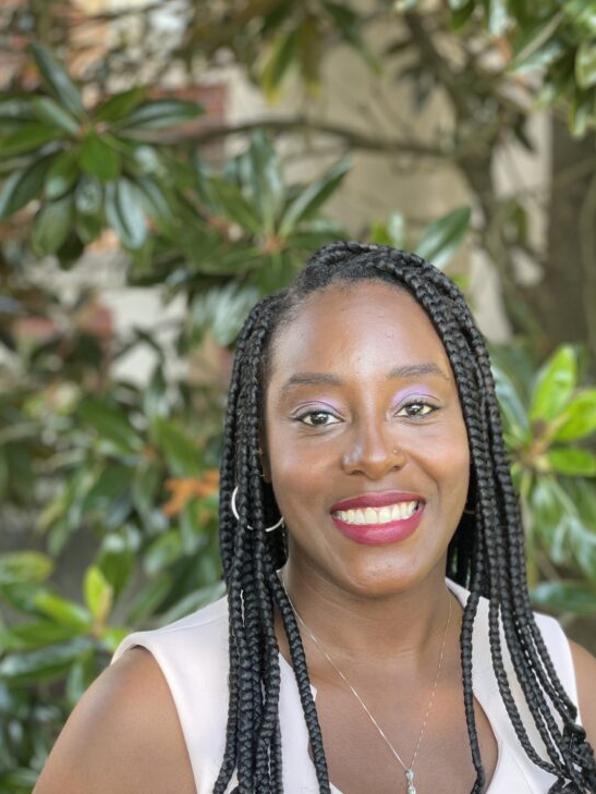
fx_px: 1675
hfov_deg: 20.1
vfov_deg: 26.5
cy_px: 557
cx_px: 402
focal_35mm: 73
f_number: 2
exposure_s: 1/122
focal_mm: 6
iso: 50
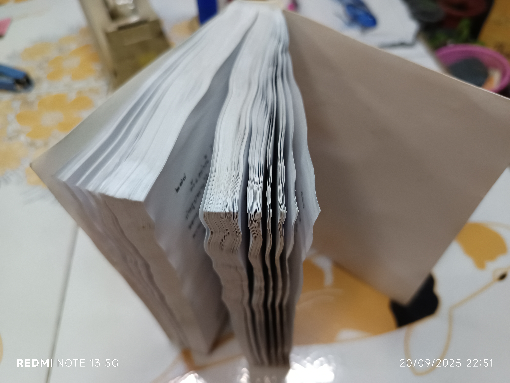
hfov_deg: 71.6
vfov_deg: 56.8
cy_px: 192
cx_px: 255
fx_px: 354
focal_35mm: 24
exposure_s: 1/33.3
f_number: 1.7
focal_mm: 5.31
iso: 1078
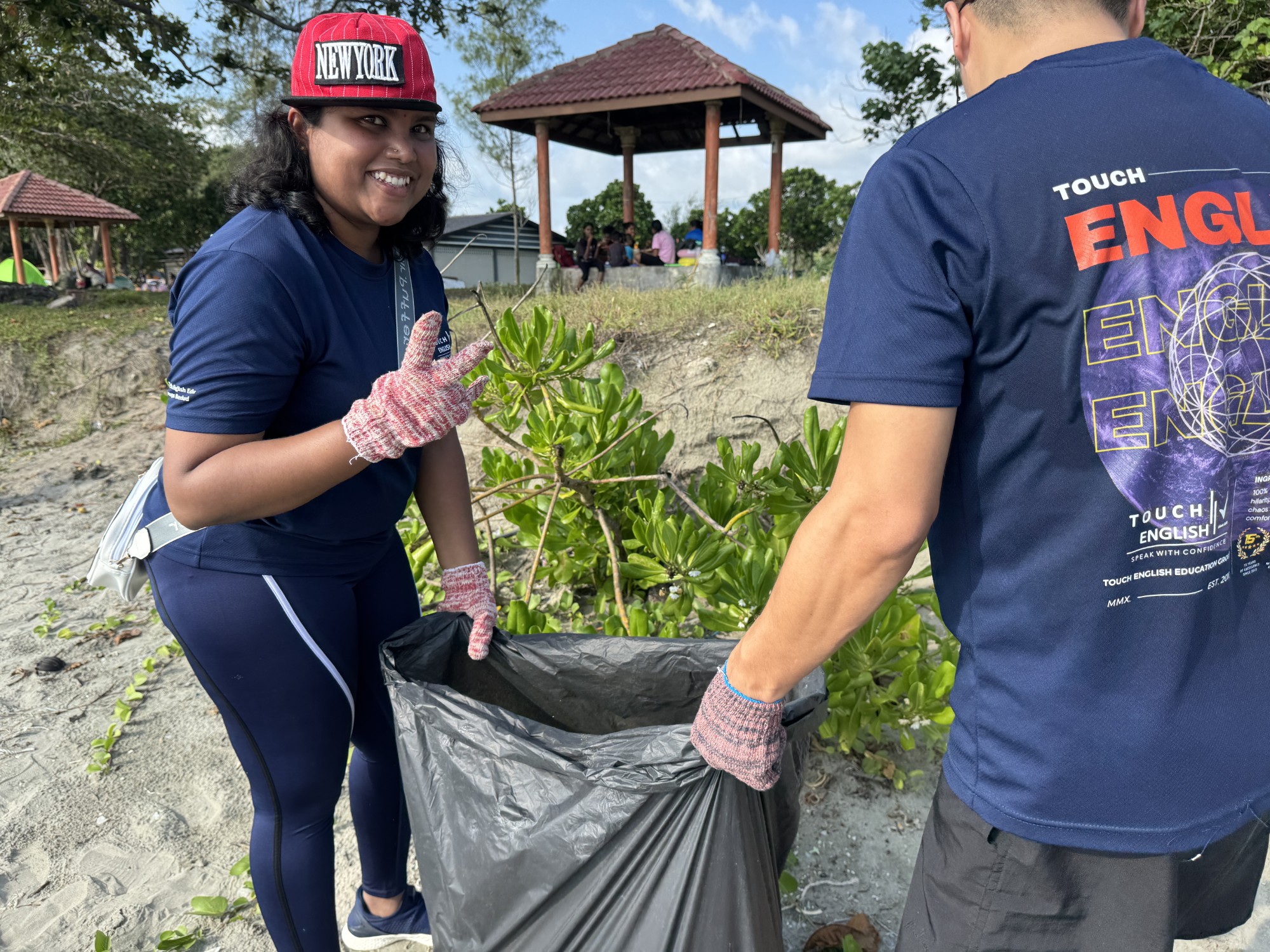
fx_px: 881
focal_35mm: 24
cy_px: 476
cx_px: 635
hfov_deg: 71.6
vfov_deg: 56.8
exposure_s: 1/1524
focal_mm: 6.76
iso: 80
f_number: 1.78
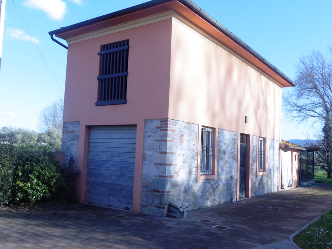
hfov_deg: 52.6
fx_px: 336
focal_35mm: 35
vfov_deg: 40.7
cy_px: 124
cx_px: 166
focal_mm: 6.4
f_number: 3.5
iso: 100
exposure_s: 1/640
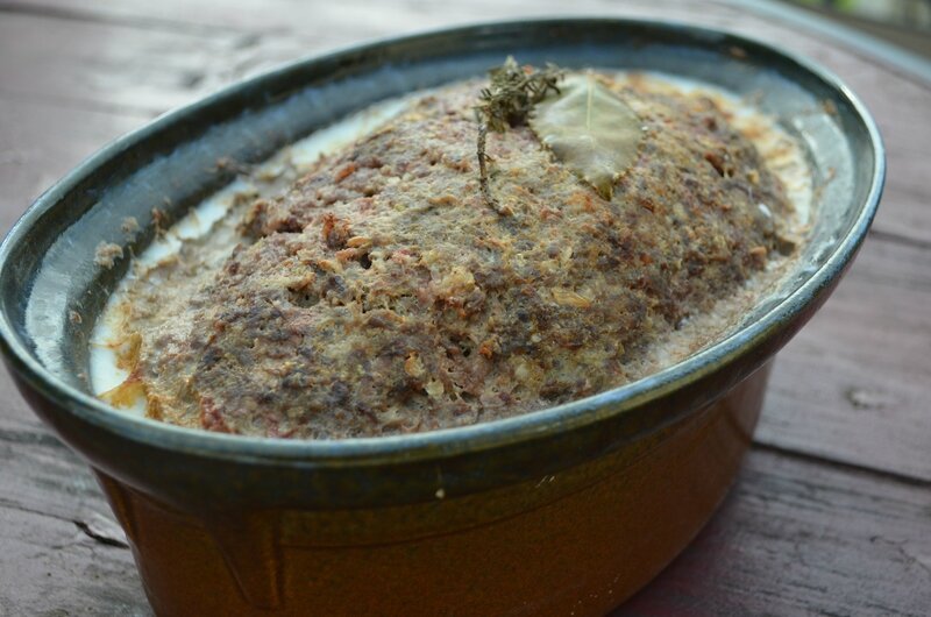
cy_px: 308
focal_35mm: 51
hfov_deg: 39.0
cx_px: 466
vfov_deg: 26.4
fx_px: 1316
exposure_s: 1/1000
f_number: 5
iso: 720
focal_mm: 34
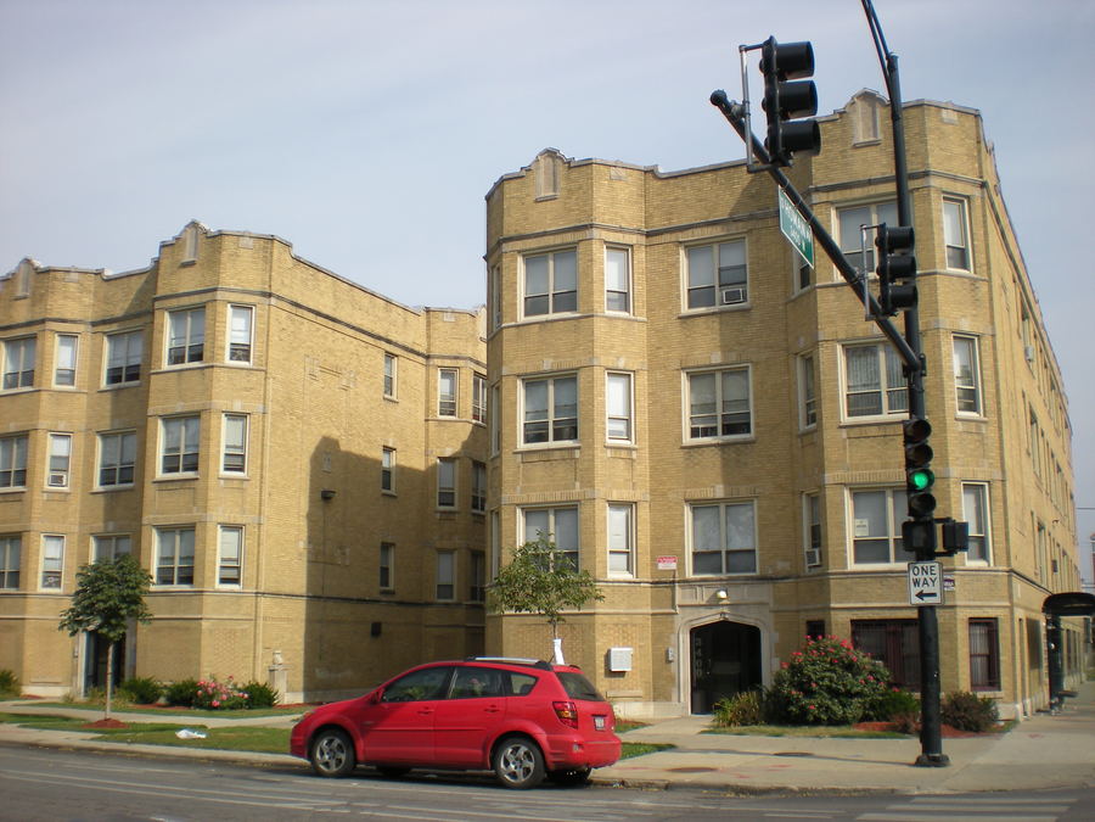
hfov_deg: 49.0
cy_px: 411
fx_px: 1202
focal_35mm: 38
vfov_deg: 37.7
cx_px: 548
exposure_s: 1/446
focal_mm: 6.3
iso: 64
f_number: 4.6
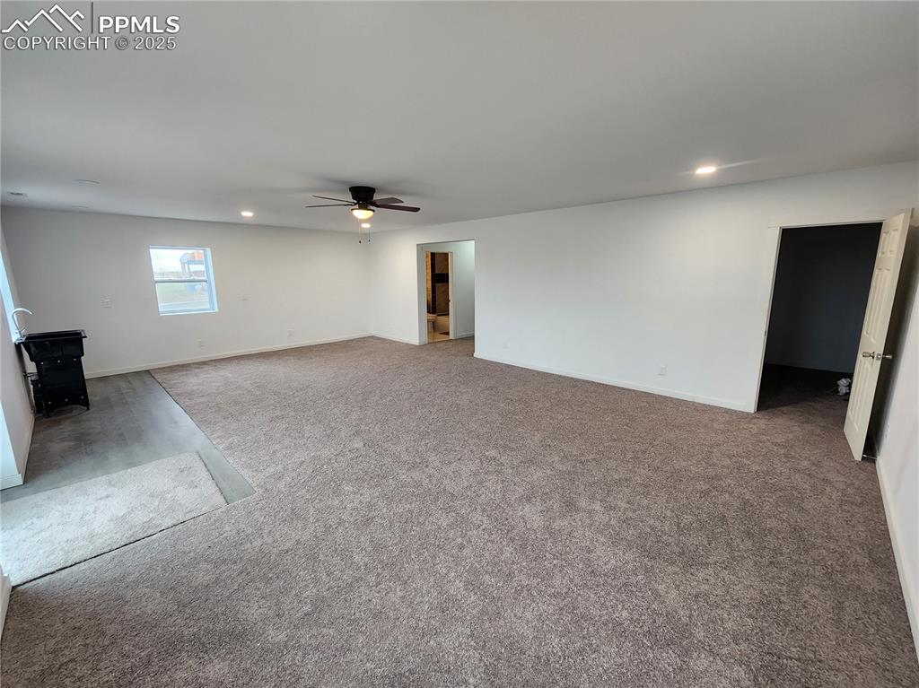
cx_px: 460
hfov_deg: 106.2
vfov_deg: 89.9
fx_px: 345
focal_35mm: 13
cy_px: 344
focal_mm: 2.2
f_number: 2.2
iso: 250
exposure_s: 1/60
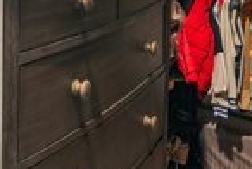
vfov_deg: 17.5
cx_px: -74
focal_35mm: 70
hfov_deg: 25.0
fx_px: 491
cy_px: -85
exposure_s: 1/8
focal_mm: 16
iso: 400
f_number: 8
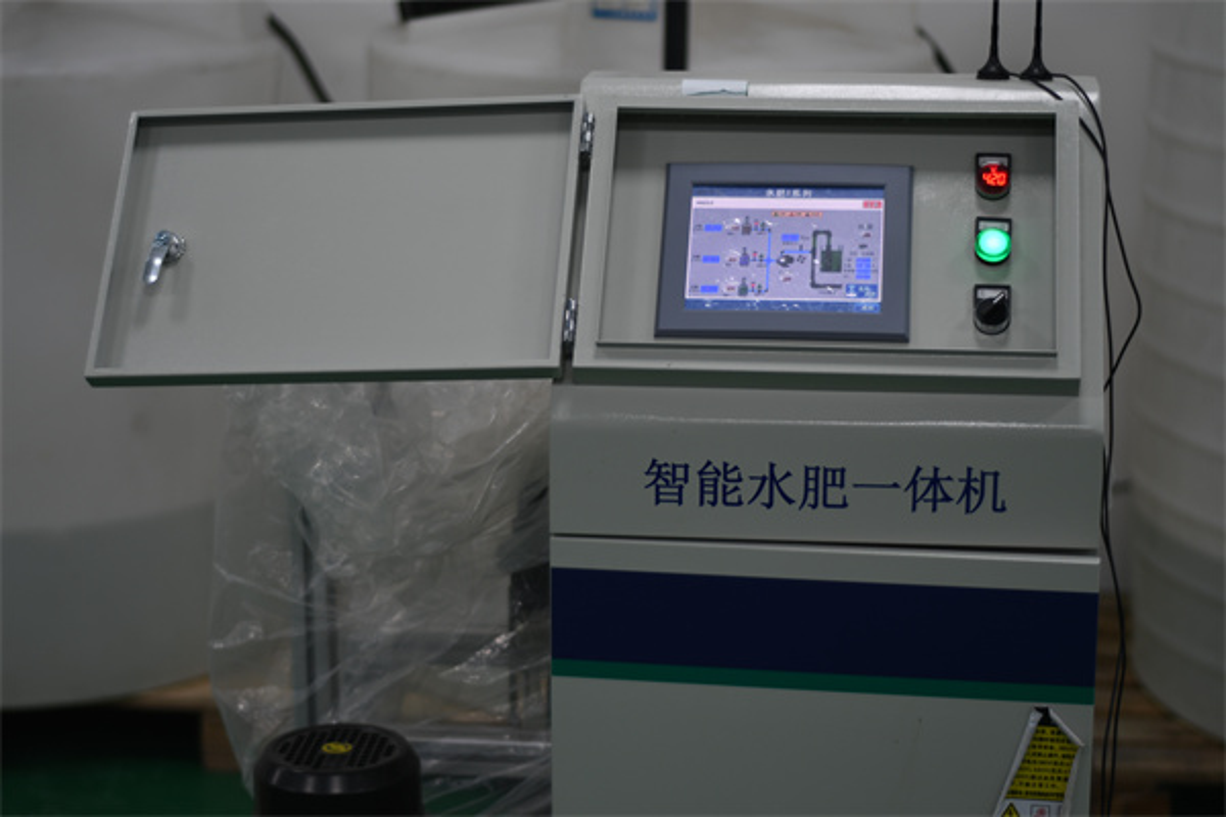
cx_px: 613
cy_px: 408
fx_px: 2554
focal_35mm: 75
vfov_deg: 18.2
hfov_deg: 27.0
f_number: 1.8
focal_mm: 50
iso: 110
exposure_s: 1/80
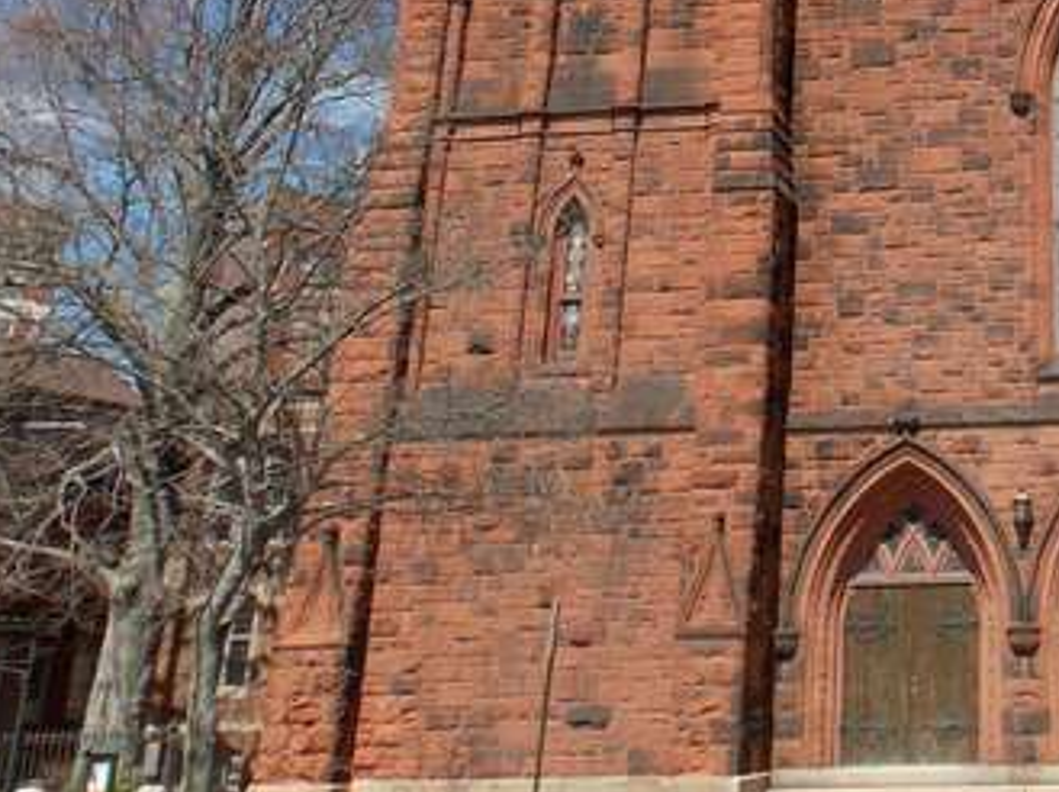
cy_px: -35
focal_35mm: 56
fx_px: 1711
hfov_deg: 31.4
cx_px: 1091
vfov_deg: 24.6
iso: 80
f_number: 3.1
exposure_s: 1/1000
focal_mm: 4
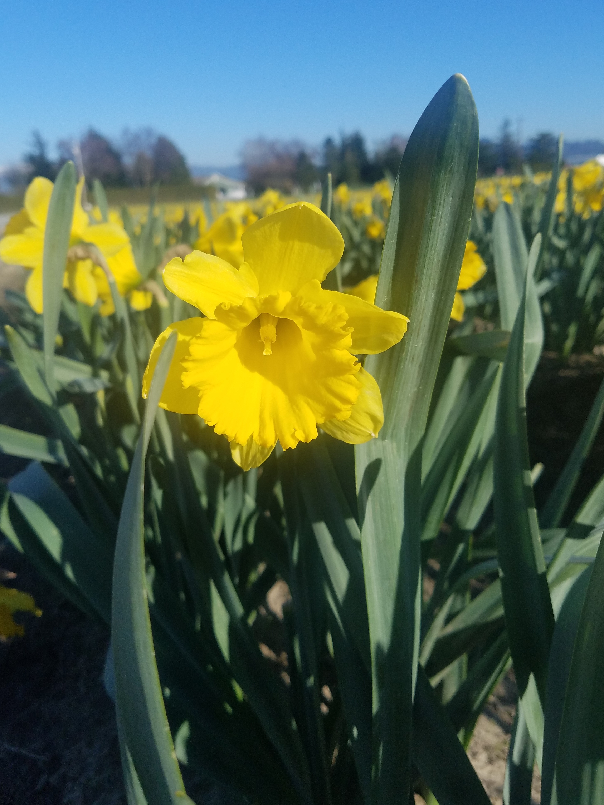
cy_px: 394
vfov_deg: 65.3
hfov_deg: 51.3
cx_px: 293
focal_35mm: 27
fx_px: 628
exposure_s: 1/3192
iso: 50
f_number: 1.7
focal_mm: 4.2
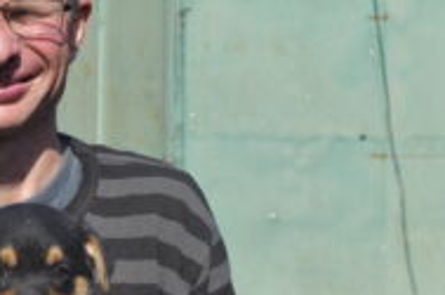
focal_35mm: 110
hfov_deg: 18.2
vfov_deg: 12.3
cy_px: 186
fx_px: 1360
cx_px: 31
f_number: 8
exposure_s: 1/250
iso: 100
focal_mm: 29
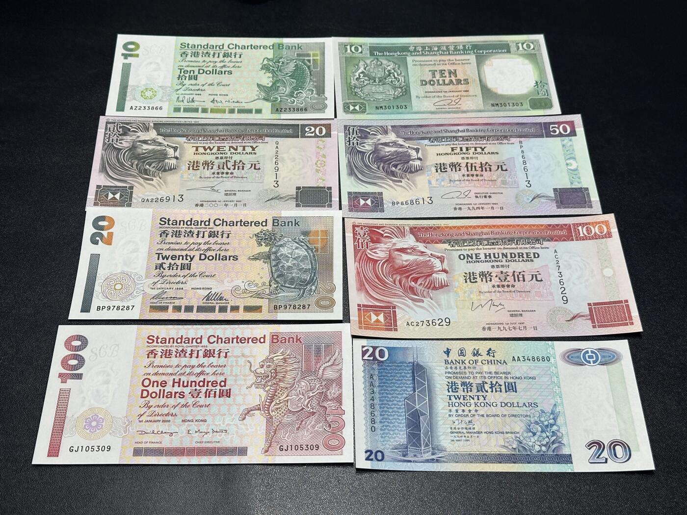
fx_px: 953
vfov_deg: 30.3
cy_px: 258
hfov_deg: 39.7
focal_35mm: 48
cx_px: 344
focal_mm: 6.86
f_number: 1.78
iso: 64
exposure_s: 1/50
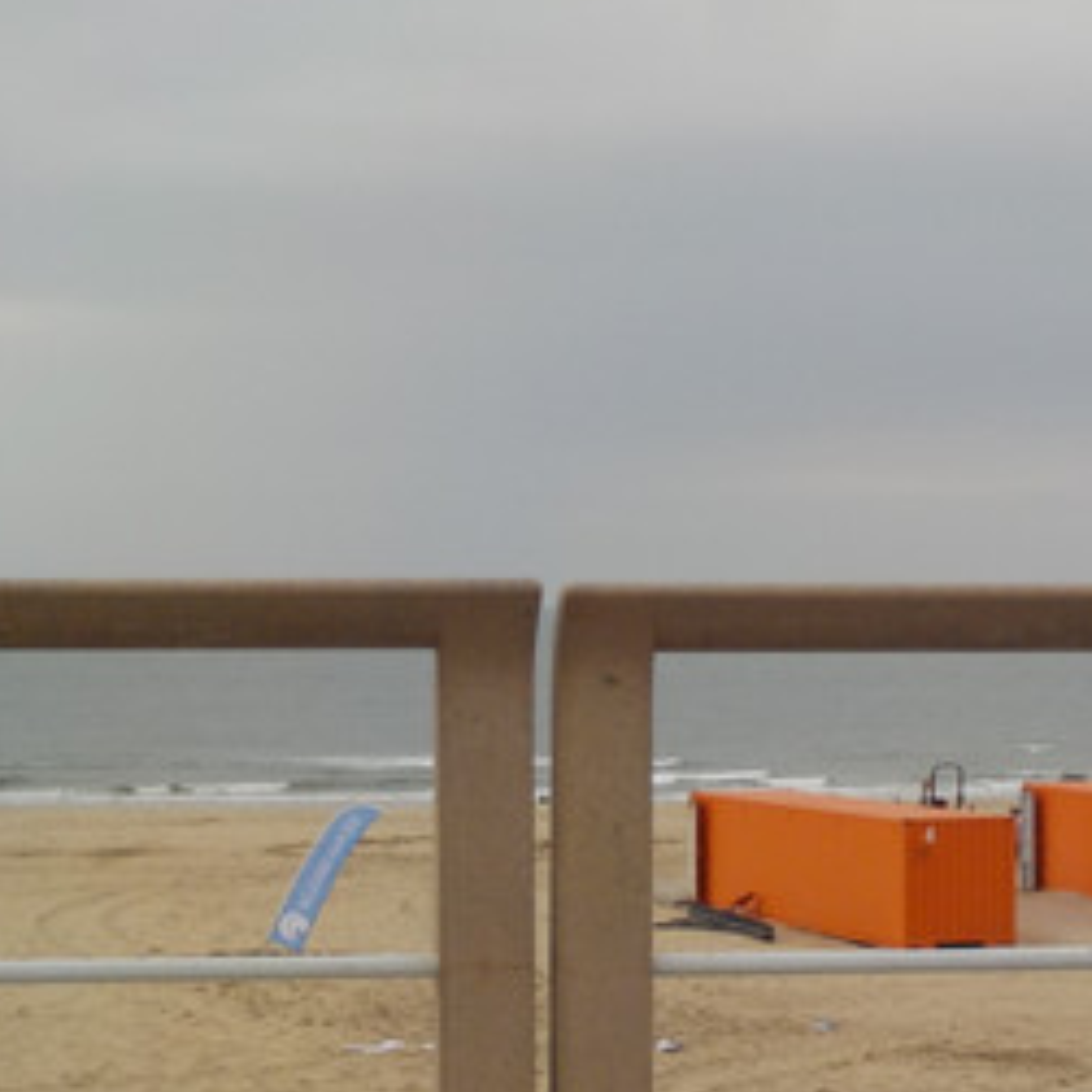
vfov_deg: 17.0
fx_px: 3640
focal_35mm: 102
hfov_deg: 17.0
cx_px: 796
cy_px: 698
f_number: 4.7
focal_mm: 7.9
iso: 125
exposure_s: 1/500
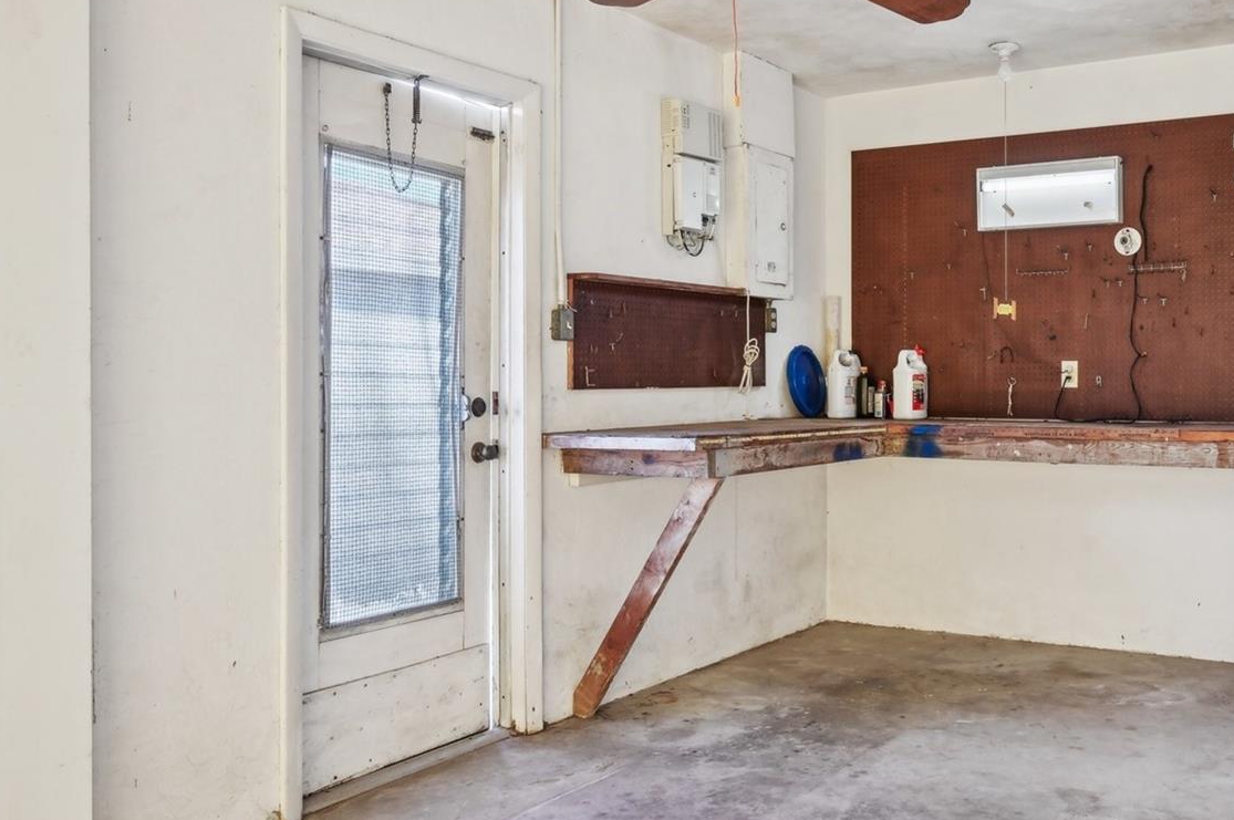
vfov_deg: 39.8
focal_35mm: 33
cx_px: 838
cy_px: 361
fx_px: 1130
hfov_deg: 55.9
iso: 400
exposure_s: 1/25
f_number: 8
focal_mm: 23
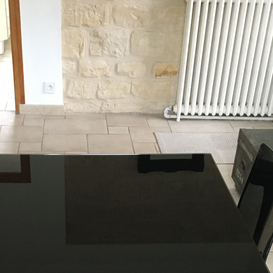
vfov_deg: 26.4
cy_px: 267
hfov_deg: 27.6
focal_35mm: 62
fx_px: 553
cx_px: 95
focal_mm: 4.15
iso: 200
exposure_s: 1/20
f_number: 2.2
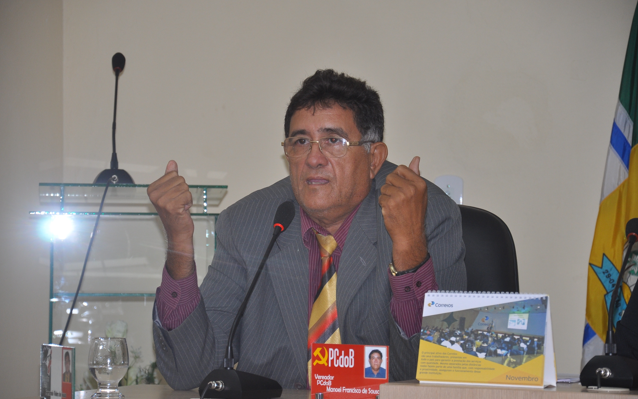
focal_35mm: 161
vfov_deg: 8.2
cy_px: 209
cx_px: 319
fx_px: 2791
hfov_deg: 13.0
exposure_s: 1/125
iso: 400
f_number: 5.6
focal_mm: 105
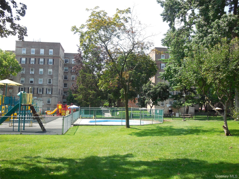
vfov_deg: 41.8
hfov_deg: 54.0
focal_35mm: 34
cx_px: 120
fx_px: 235
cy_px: 90
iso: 125
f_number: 3.4
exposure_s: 1/500
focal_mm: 6.1
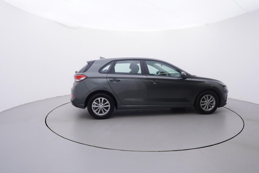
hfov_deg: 77.3
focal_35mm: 22
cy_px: 86
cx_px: 130
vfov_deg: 56.2
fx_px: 162
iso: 200
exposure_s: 1/80
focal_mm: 15
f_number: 5
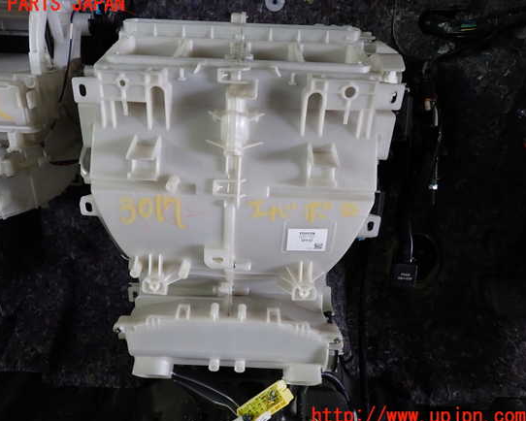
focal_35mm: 27
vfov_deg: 53.2
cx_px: 240
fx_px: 420
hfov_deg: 63.9
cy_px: 210
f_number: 2
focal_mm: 4.5
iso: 200
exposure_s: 1/40
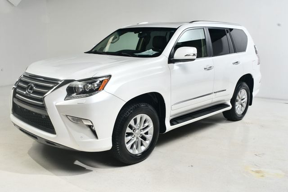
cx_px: 144
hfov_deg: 53.2
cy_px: 96
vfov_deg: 36.8
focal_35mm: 36
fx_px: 288
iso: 100
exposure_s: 1/160
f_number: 13
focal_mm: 24
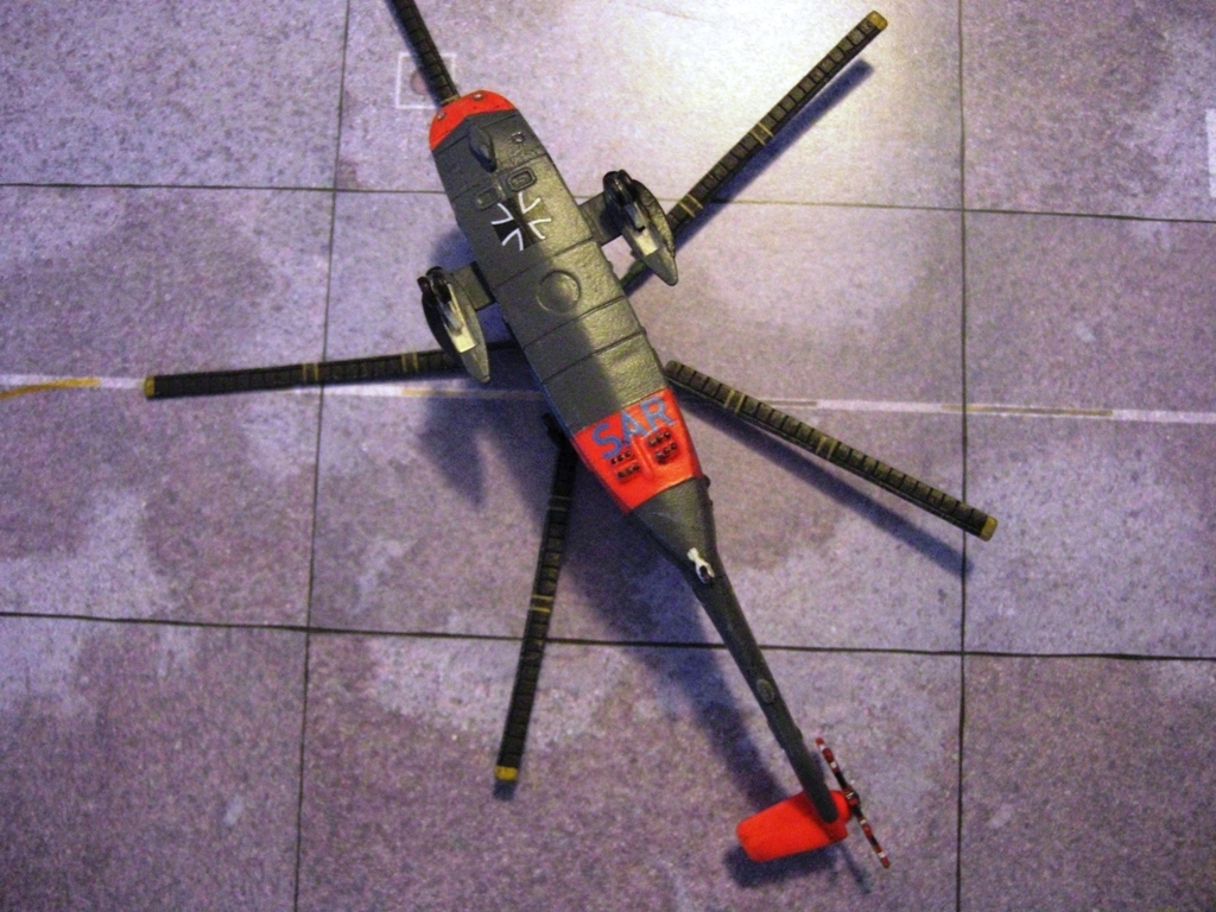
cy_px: 456
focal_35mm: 38
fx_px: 1335
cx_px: 608
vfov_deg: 37.7
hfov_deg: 49.0
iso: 800
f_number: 2.8
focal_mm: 7.9
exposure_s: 1/40
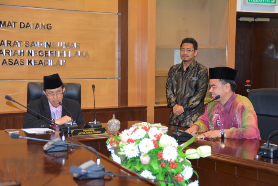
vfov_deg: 21.6
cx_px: 139
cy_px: 93
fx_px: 487
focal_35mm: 63
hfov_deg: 31.9
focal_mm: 42
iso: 1600
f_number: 4.5
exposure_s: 1/60
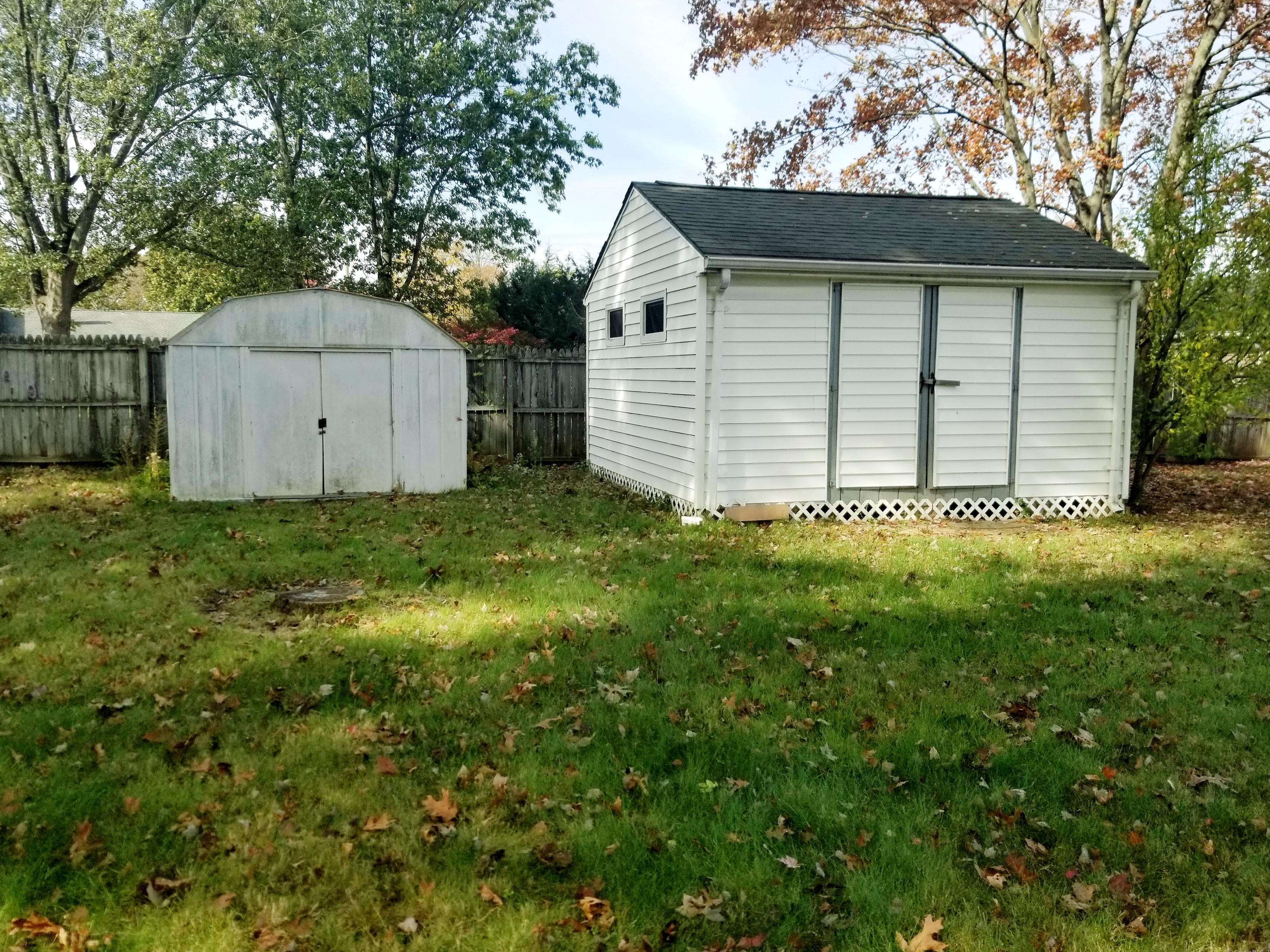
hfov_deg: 65.3
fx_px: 991
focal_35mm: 27
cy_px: 463
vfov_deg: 51.4
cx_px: 640
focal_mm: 4.25
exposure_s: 1/1184
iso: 50
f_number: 1.7
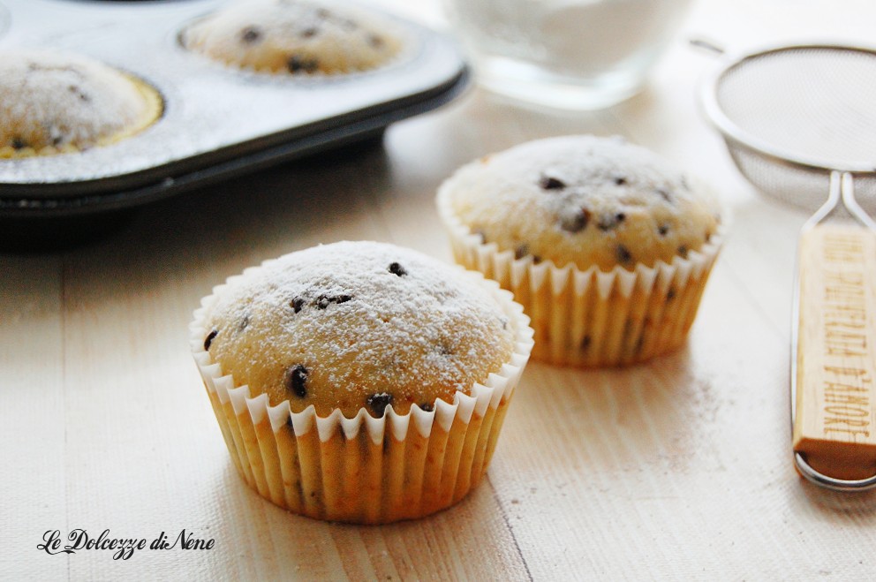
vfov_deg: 18.9
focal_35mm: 72
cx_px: 438
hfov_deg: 28.1
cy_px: 291
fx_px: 1750
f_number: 5.6
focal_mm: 48
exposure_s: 1/30
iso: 800
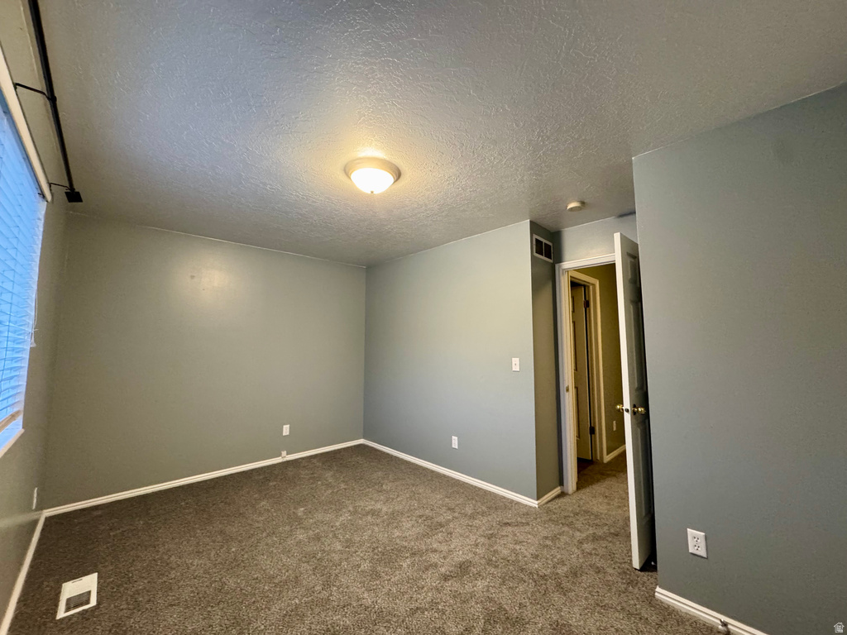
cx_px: 424
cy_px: 318
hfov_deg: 102.1
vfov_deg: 85.7
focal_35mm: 14
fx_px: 343
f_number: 2.2
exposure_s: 1/60
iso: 640
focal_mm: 2.22
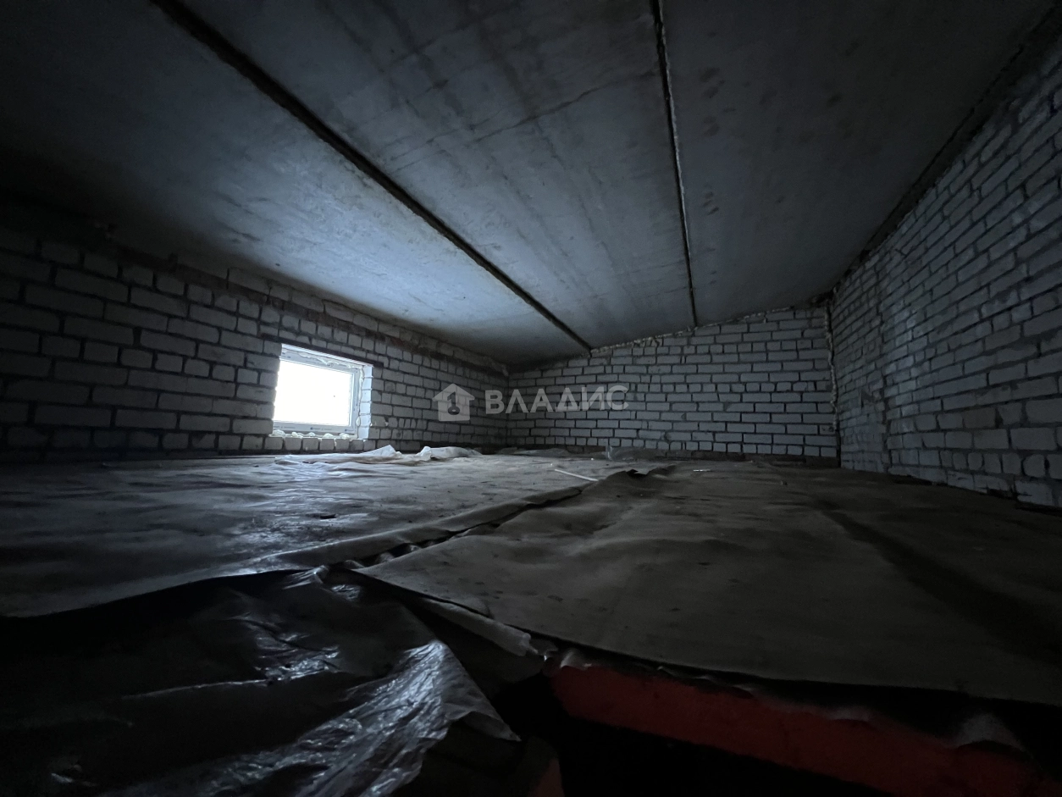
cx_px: 531
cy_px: 398
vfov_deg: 89.9
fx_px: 399
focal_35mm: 13
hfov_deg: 106.2
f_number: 1.8
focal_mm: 1.57
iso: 1000
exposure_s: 1/25
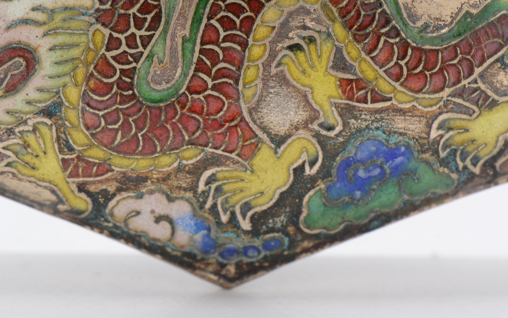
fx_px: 1807
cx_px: 253
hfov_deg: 16.0
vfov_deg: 10.0
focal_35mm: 131
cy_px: 160
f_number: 14
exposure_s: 1/125
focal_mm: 85
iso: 200
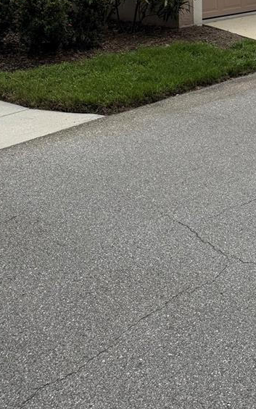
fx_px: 603
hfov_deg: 23.1
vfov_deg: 34.5
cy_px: 9
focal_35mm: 54
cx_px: 249
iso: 80
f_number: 1.78
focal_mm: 6.76
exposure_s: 1/3953
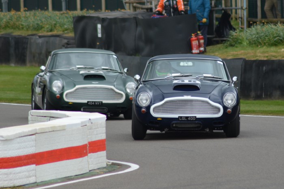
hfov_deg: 6.0
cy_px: 94
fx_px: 2722
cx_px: 142
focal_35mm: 345
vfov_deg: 4.0
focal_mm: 230
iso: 450
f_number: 5
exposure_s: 1/500
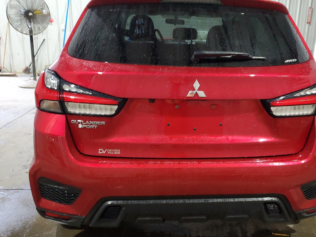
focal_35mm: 32
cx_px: 185
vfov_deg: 44.0
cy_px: 101
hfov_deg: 56.5
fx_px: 292
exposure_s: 1/60.2
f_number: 1.5
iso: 205
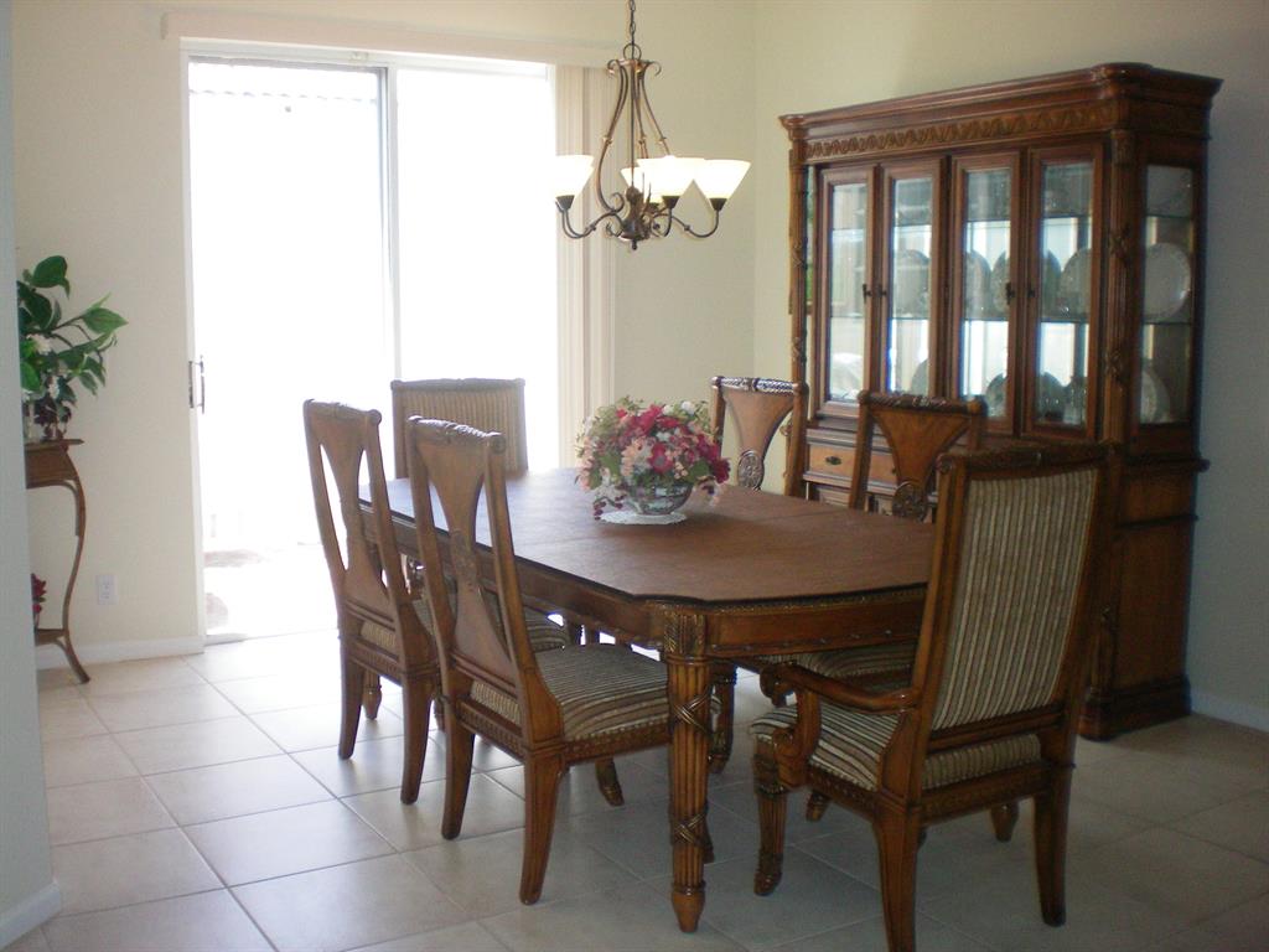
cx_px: 634
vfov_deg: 37.7
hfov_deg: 49.0
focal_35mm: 38
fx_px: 1393
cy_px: 476
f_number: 3.1
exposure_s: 1/60
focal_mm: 6.3
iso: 160
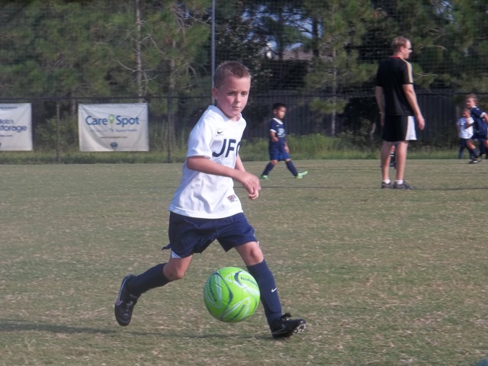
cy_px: 183
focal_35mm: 165
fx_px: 2326
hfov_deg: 12.0
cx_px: 244
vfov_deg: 9.0
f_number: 5.9
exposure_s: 1/320
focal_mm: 29.5
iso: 64
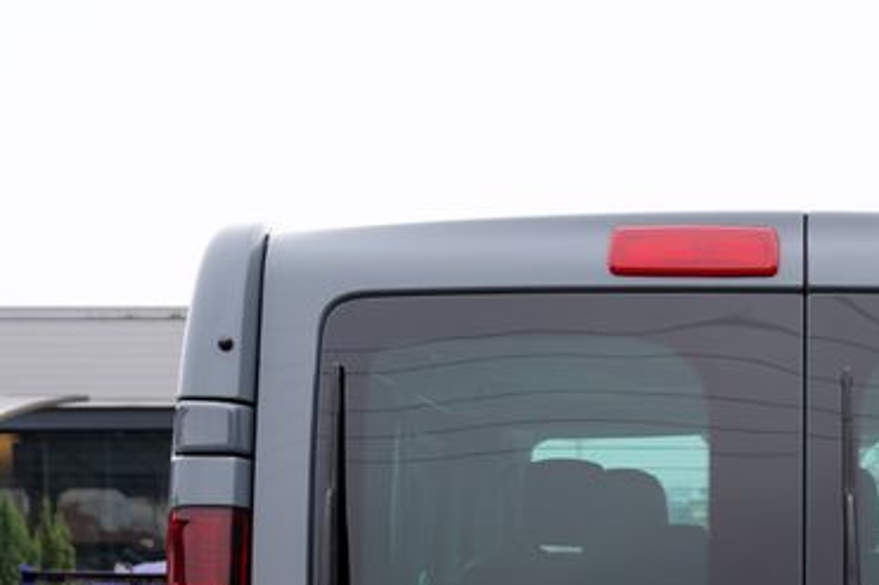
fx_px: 2221
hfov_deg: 21.8
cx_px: 815
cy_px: 803
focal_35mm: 91
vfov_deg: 14.3
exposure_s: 1/80
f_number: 4
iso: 100
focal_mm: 33
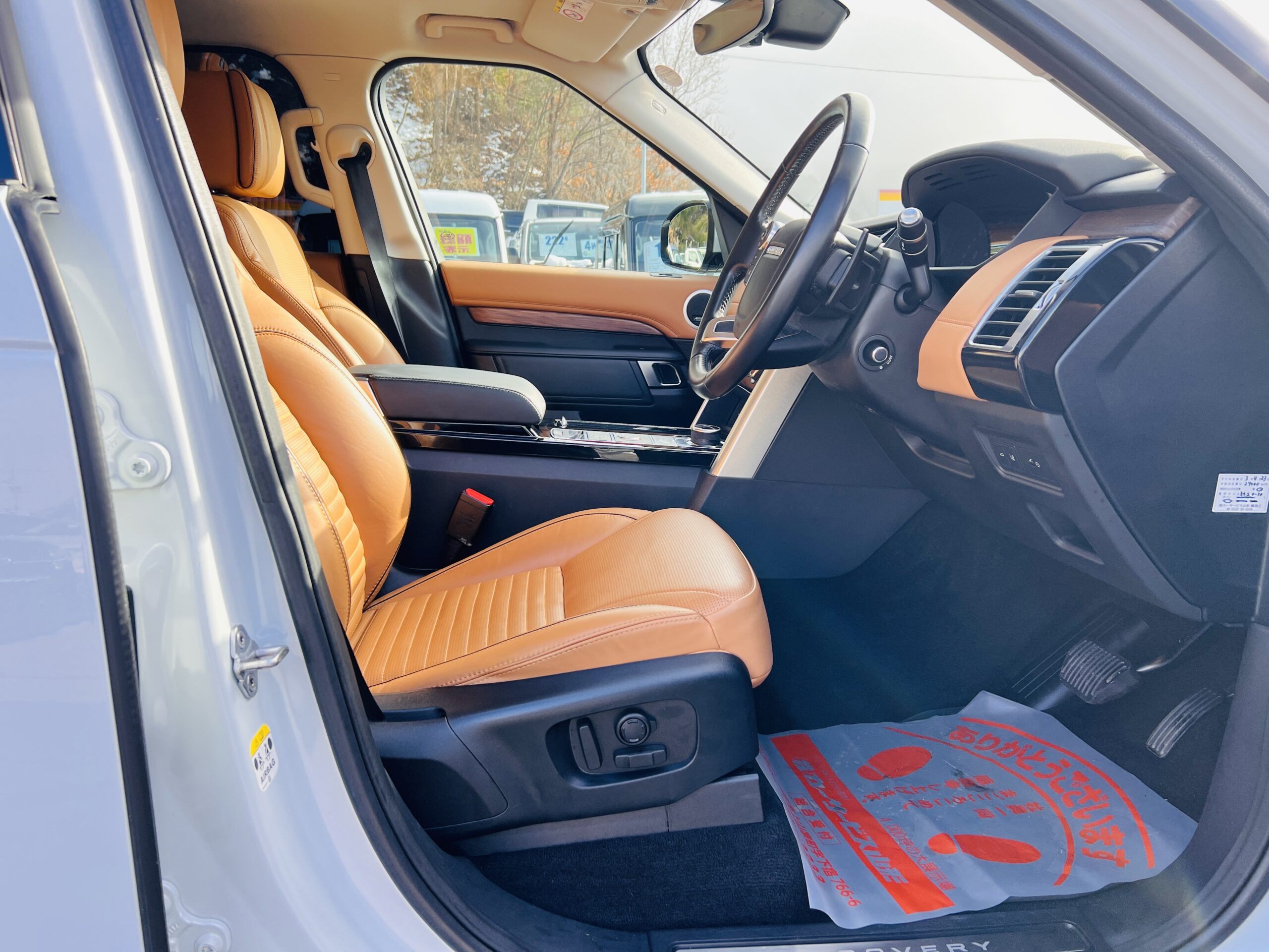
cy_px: 476
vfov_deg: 53.1
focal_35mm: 26
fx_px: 953
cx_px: 634
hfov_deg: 67.3
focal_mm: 5.7
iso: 50
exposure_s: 1/439
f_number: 1.5
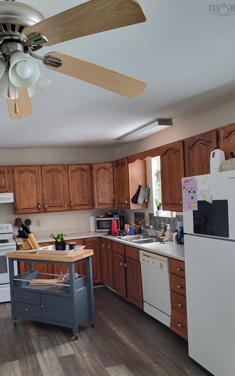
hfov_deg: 40.2
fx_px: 318
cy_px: 210
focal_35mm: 31
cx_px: 82
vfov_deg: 61.1
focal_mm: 5.4
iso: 200
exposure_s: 1/40
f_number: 1.8
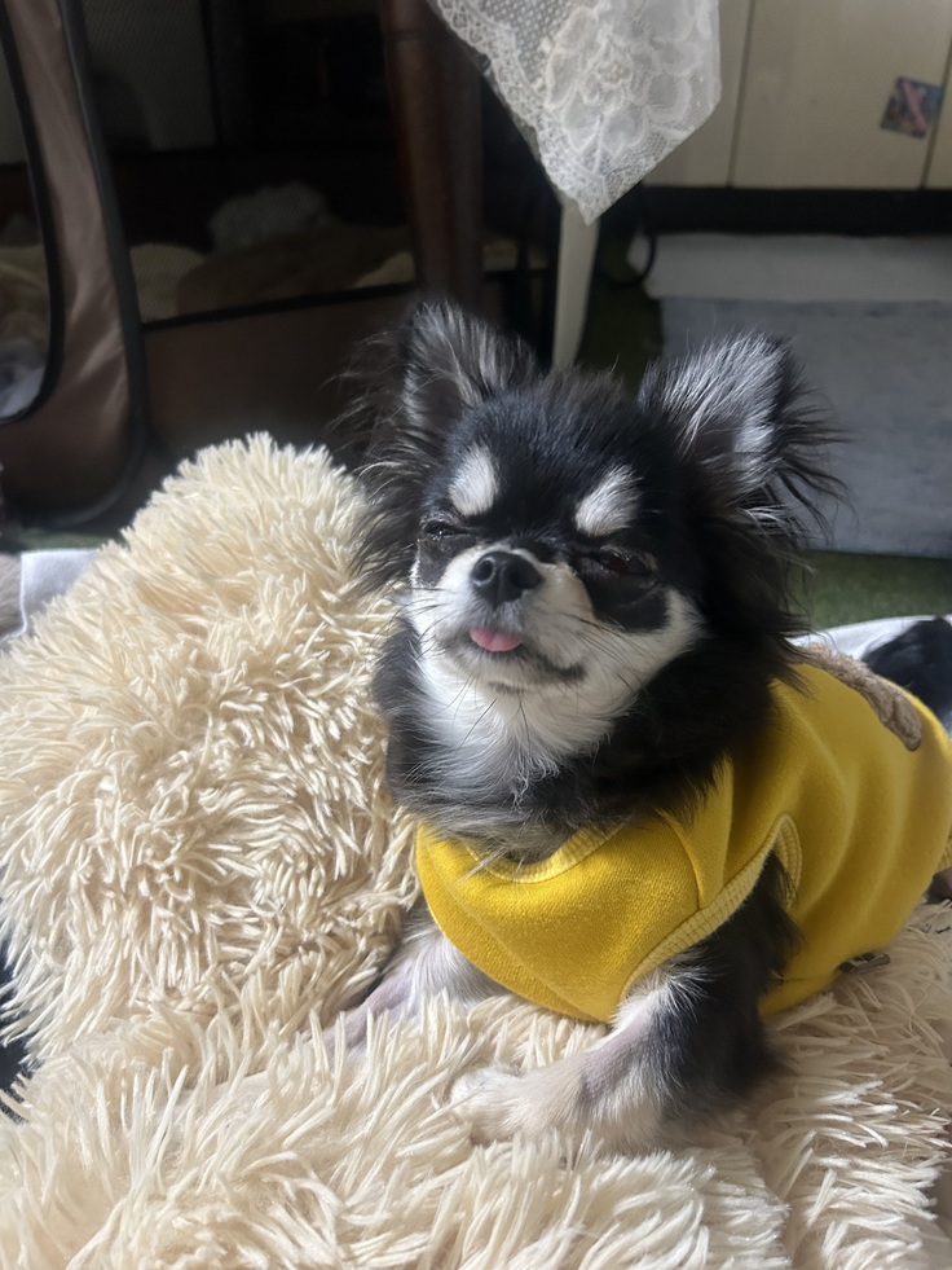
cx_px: 476
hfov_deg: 53.1
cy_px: 635
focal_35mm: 26
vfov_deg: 67.3
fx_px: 953
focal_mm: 5.7
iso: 500
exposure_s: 1/60
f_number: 1.5
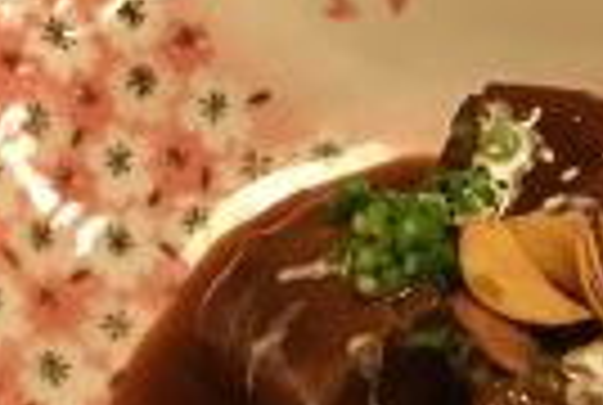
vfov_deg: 8.8
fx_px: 2636
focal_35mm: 157
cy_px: 196
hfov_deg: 12.9
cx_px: 572
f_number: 2.2
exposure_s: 1/17
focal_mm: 4.15
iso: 200
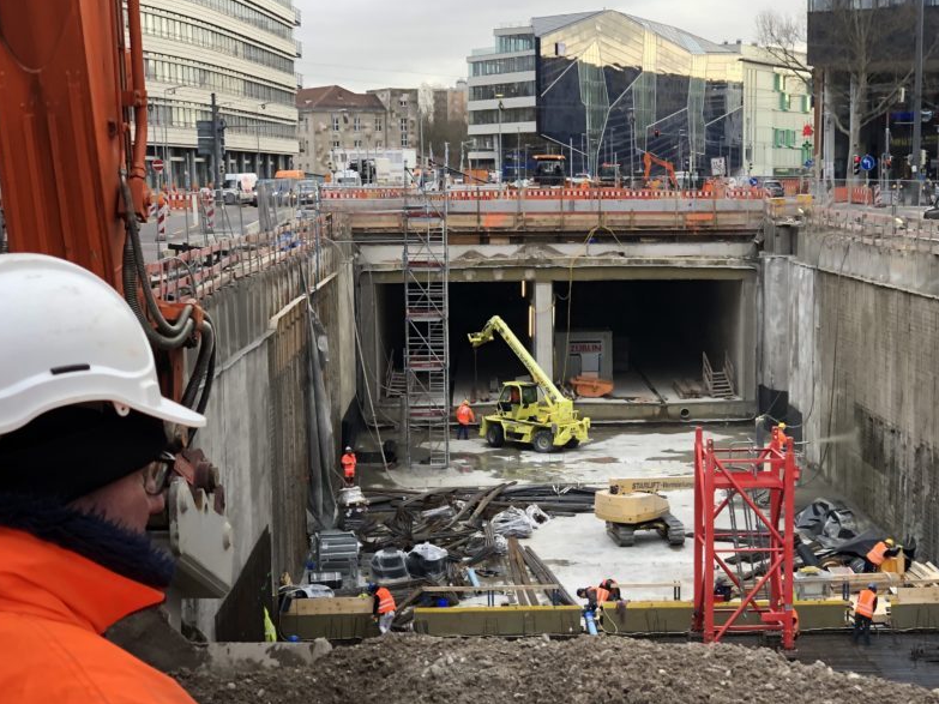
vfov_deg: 21.6
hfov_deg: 28.5
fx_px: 1844
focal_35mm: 68
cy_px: 419
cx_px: 565
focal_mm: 6
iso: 25
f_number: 2.4
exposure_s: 1/120
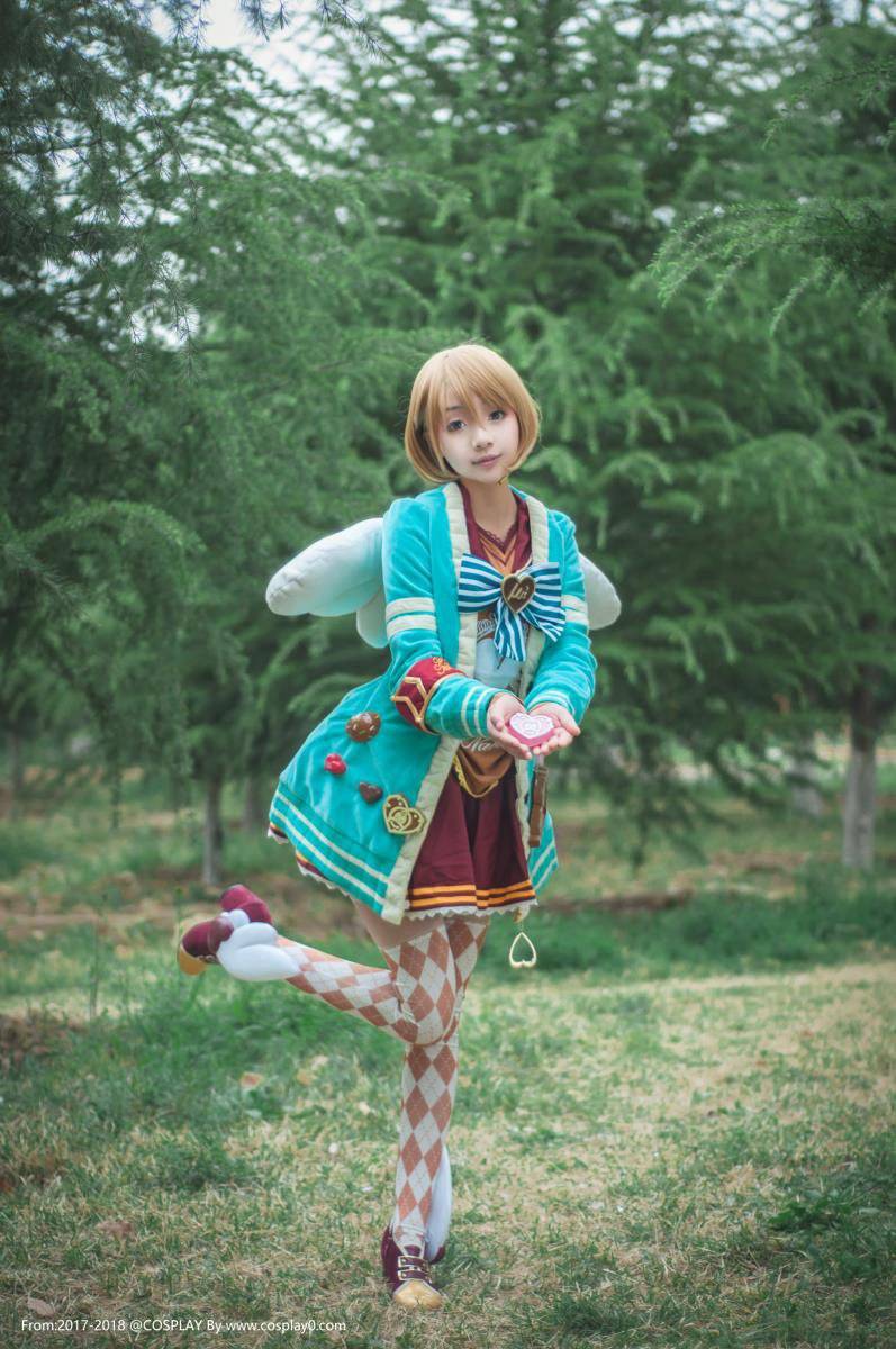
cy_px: 674
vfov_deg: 27.0
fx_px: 2807
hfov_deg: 18.1
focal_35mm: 75
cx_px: 448
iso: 100
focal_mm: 50
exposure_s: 1/320
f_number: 1.8
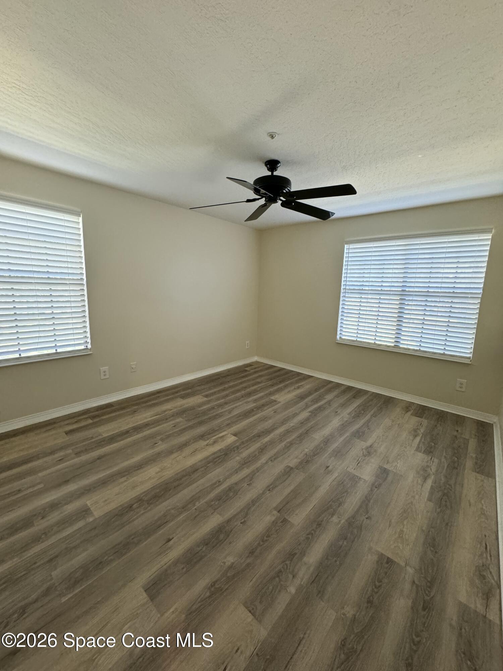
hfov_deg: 85.7
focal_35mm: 14
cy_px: 336
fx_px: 271
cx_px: 252
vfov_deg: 102.1
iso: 500
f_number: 2.2
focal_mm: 2.22
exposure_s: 1/60
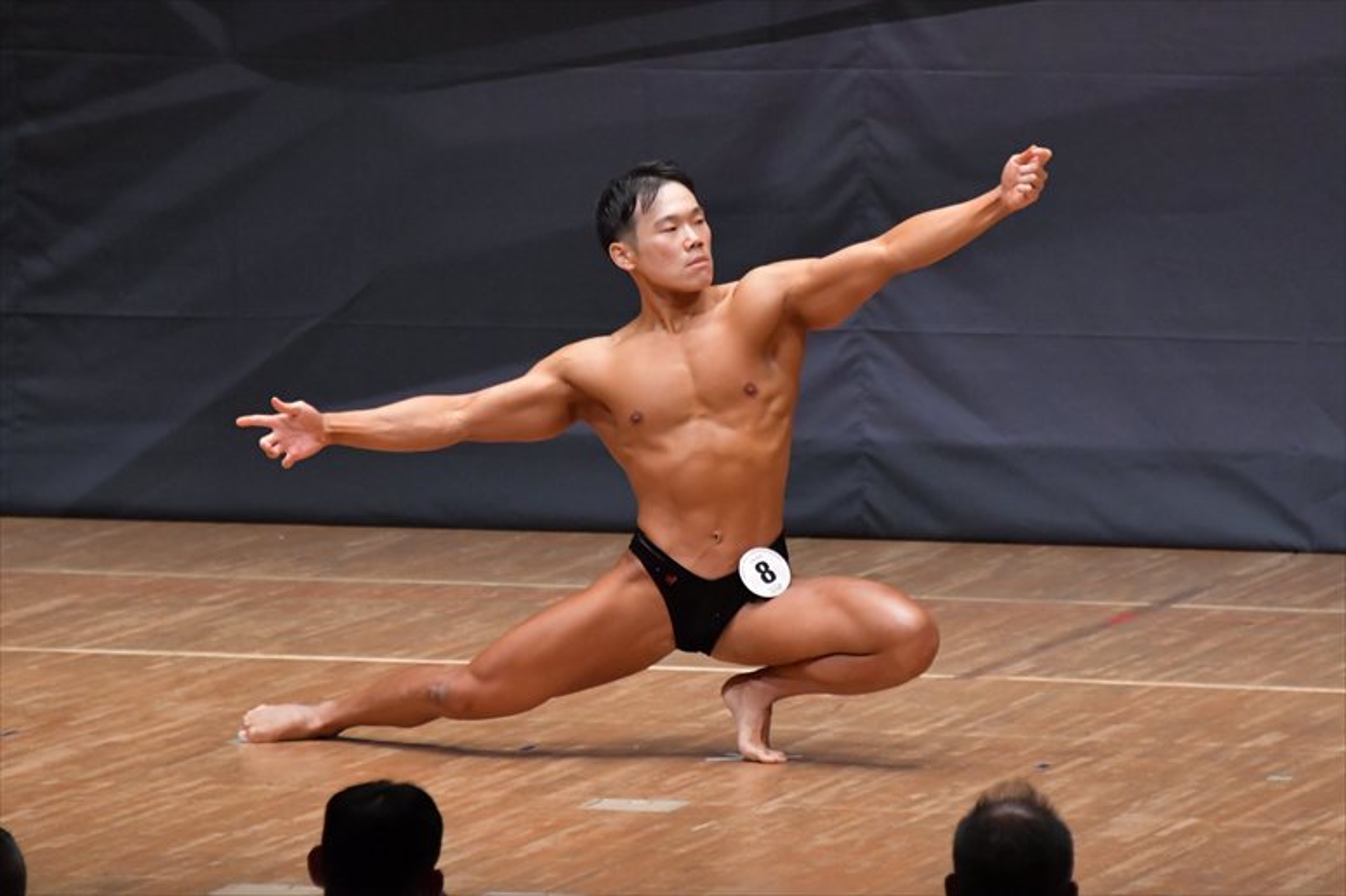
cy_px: 448
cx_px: 673
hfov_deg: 6.0
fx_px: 12893
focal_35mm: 345
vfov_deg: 4.0
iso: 6400
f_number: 5.6
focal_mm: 230
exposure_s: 1/400
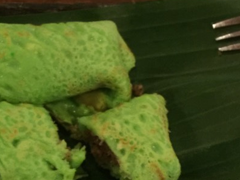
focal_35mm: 75
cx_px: 32
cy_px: 109
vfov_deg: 19.6
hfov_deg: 25.3
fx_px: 520
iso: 160
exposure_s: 1/4
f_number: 2.2
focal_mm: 4.15
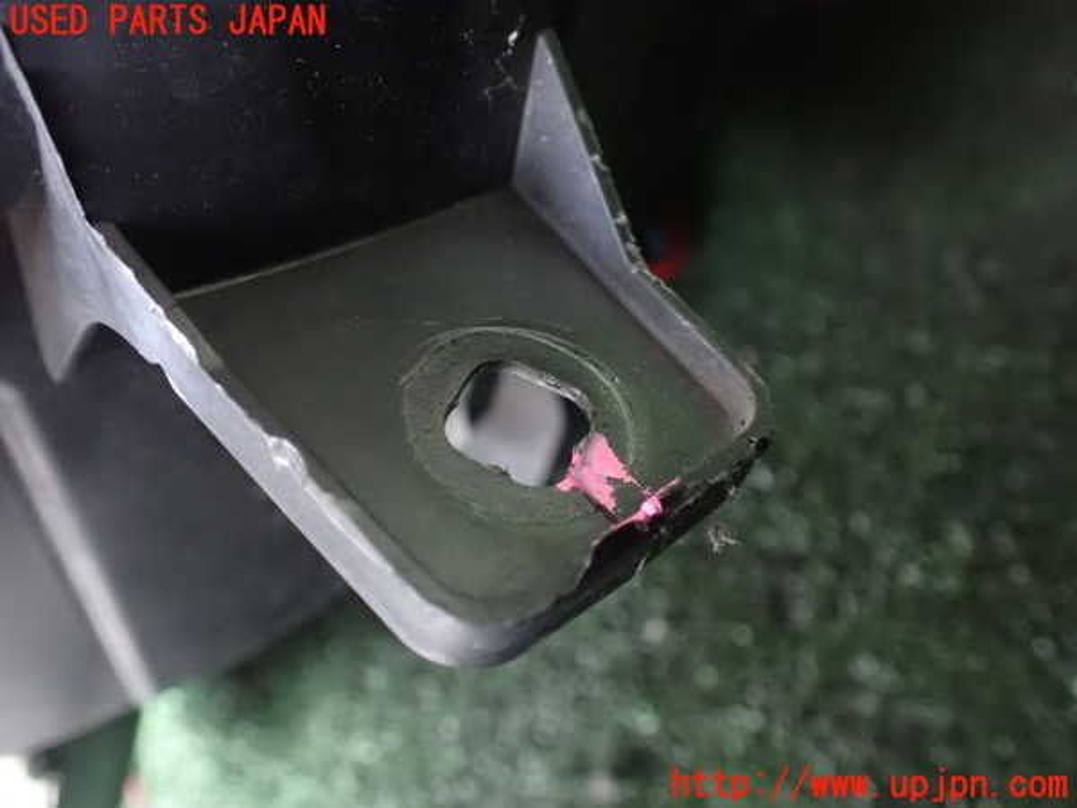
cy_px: 404
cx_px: 538
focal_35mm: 30
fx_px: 933
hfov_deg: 60.0
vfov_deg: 46.8
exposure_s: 1/20
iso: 1600
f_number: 2.3
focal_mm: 5.4
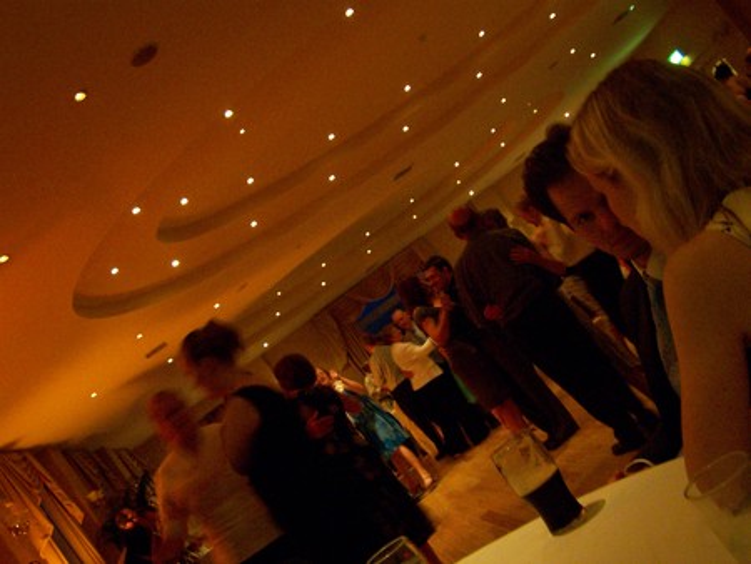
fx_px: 825
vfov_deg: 37.8
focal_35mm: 38
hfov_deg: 49.0
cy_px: 282
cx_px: 376
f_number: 2.8
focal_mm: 6.3
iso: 400
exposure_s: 1/8
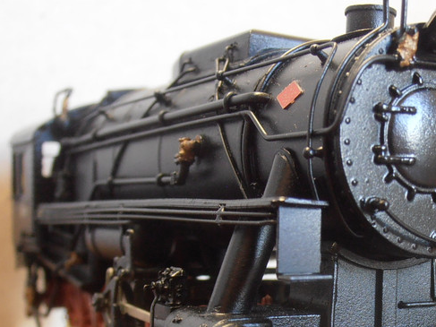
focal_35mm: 81
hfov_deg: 23.9
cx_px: 326
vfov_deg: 18.0
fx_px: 1020
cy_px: 271
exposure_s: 1/6
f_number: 3.9
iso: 125
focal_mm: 6.61
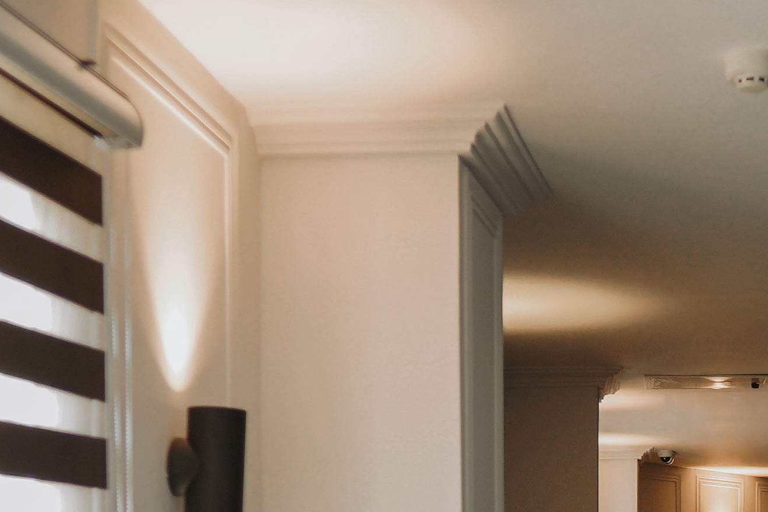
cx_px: 668
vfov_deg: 17.4
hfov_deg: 27.2
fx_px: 1536
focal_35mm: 72
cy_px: 713
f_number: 1.4
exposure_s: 1/125
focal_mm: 16
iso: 200
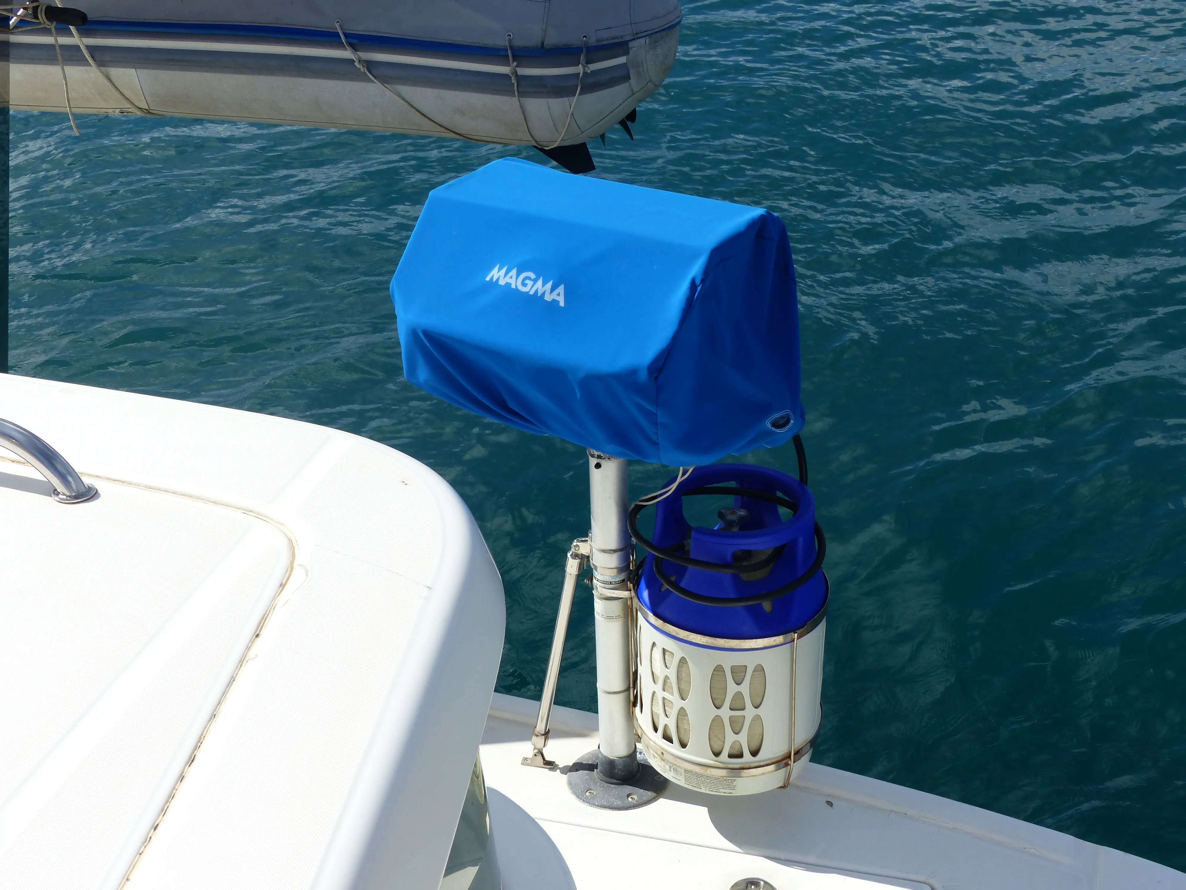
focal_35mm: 49
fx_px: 1679
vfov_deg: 29.7
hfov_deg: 38.9
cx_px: 593
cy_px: 445
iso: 100
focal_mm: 8.4
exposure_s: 1/1300
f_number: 4
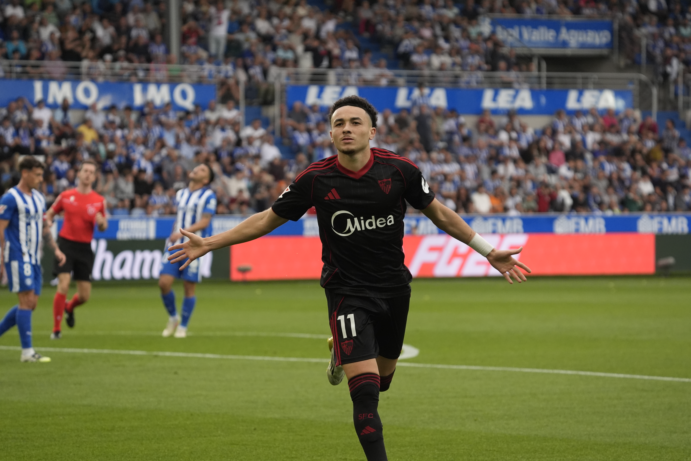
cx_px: 346
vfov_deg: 6.9
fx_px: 3839
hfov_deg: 10.3
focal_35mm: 200
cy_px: 230
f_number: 6.3
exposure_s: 1/1600
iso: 3200
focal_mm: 200
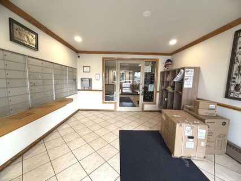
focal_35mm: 14
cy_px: 90
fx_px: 97
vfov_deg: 85.6
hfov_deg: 102.1
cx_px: 120
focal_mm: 2.22
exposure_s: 1/120
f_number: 2.2
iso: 250
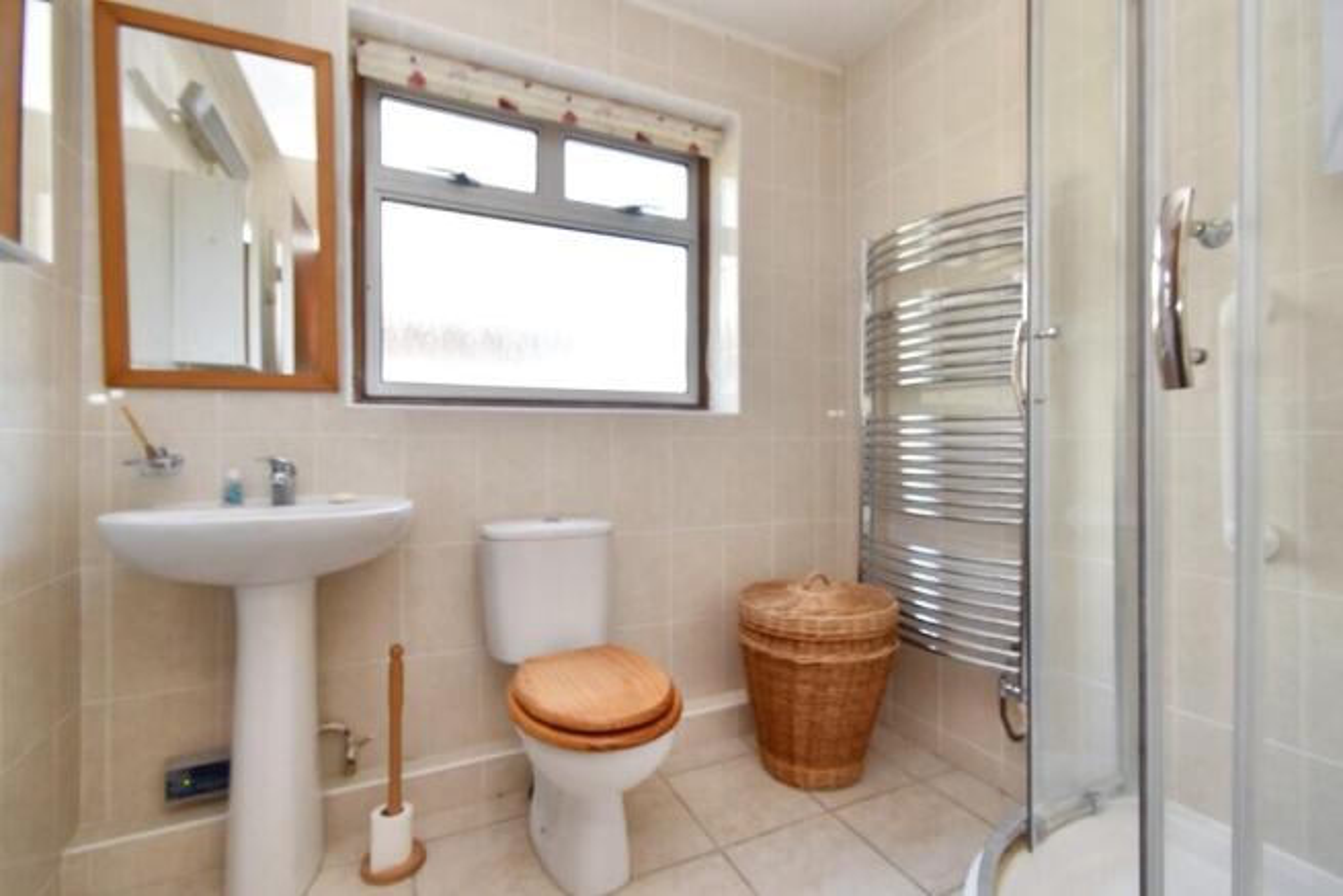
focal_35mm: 15
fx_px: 560
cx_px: 672
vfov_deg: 77.4
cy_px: 448
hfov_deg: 100.4
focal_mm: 10
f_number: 7.1
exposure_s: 1/80
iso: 800
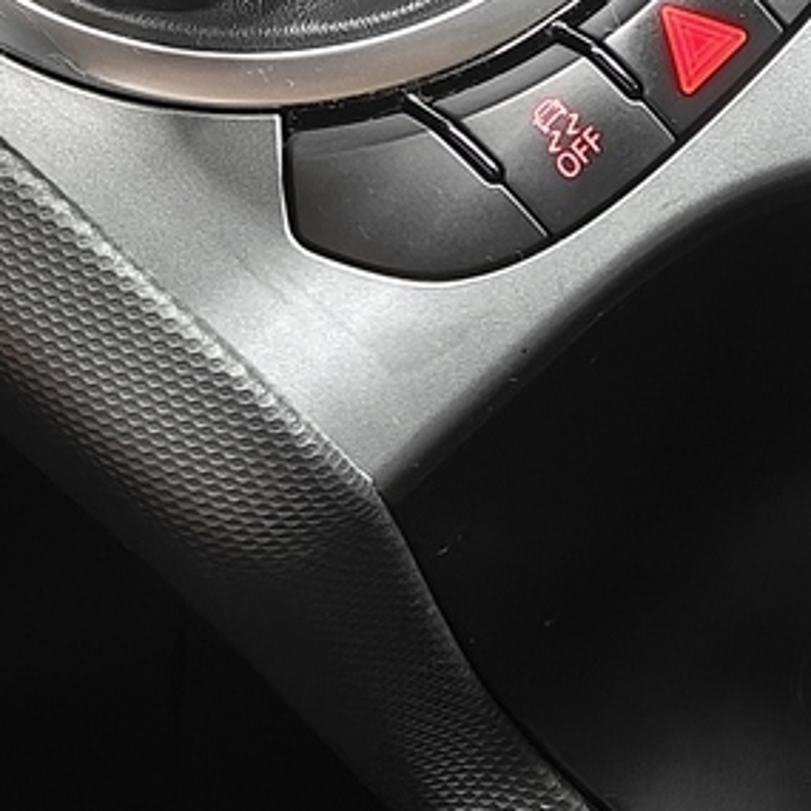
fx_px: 2836
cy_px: -615
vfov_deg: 14.5
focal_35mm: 107
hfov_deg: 16.3
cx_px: 398
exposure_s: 1/20
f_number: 1.8
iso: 1600
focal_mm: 5.59
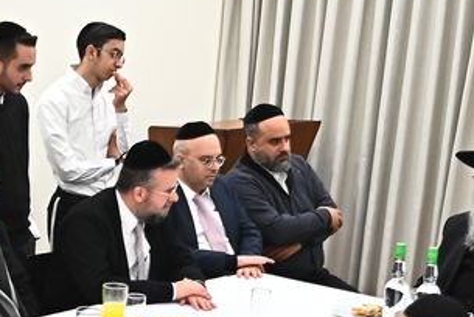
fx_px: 1450
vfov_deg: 12.0
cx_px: -117
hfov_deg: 17.6
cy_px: 455
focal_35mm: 110
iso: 3200
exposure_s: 1/125
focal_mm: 24
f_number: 2.8
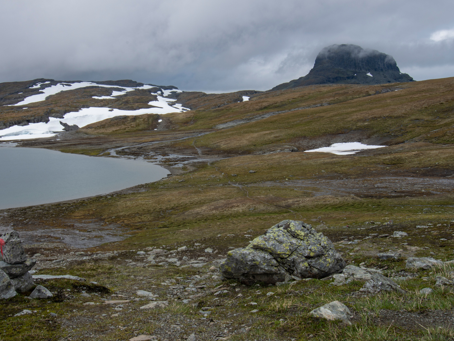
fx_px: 525
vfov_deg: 36.0
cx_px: 214
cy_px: 169
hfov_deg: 46.8
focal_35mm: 40
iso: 100
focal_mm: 24
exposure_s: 1/25
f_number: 16
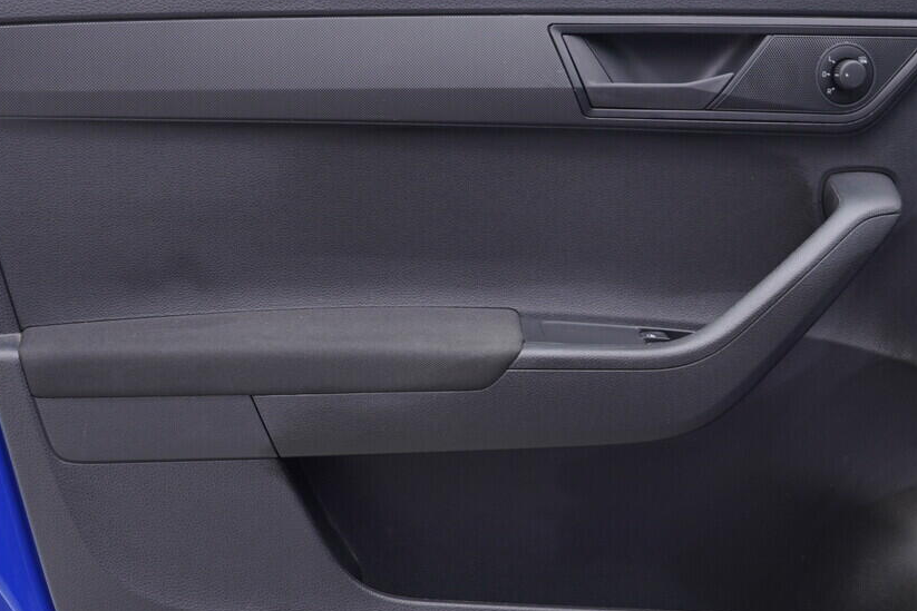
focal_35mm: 63
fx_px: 1605
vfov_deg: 21.5
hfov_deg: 31.7
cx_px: 589
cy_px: 368
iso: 125
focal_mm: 24
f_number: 2.8
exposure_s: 1/40
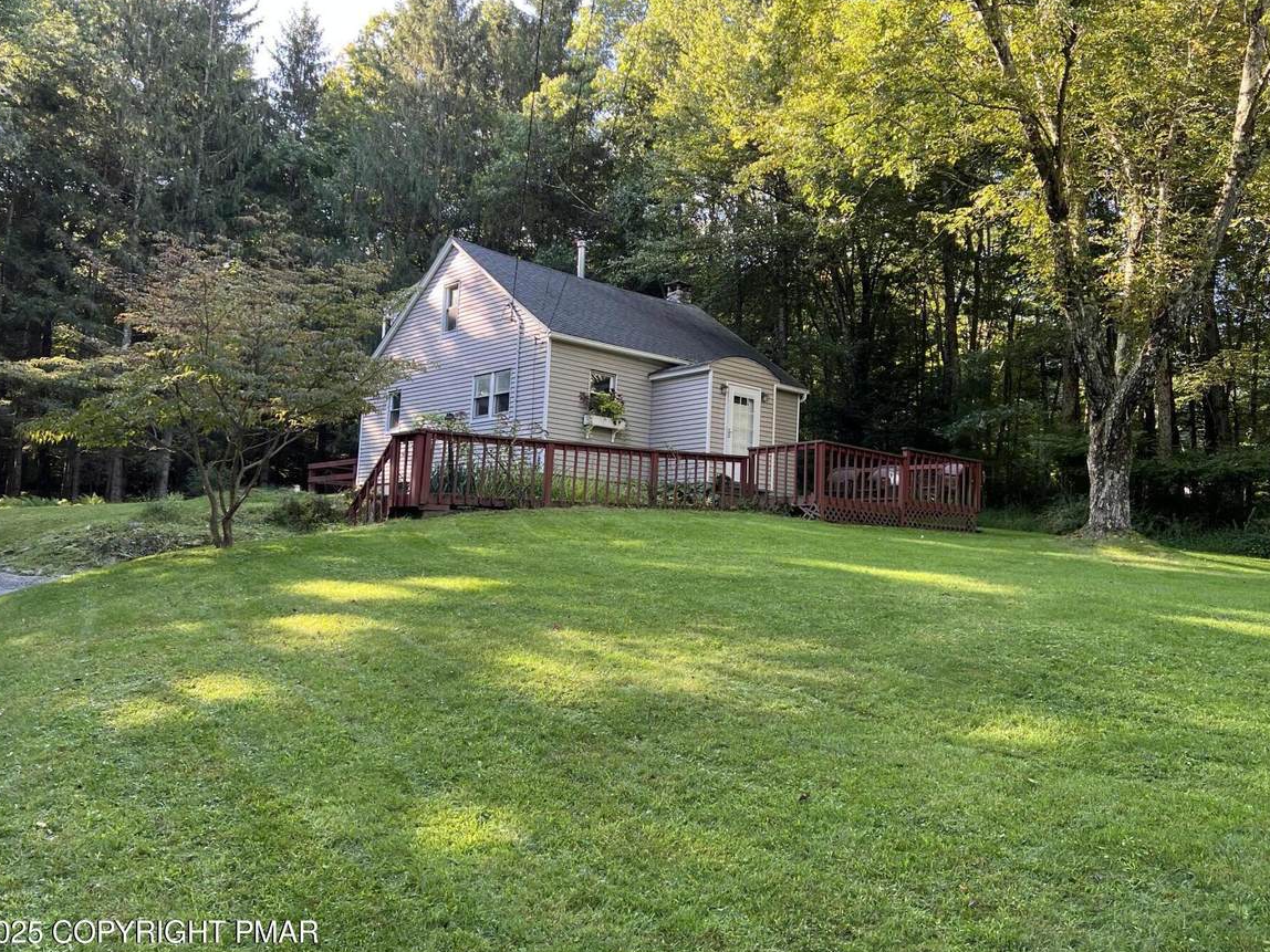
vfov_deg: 48.2
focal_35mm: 29
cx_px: 659
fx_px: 1064
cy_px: 450
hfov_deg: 61.6
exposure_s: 1/165
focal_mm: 5.7
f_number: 1.5
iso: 64
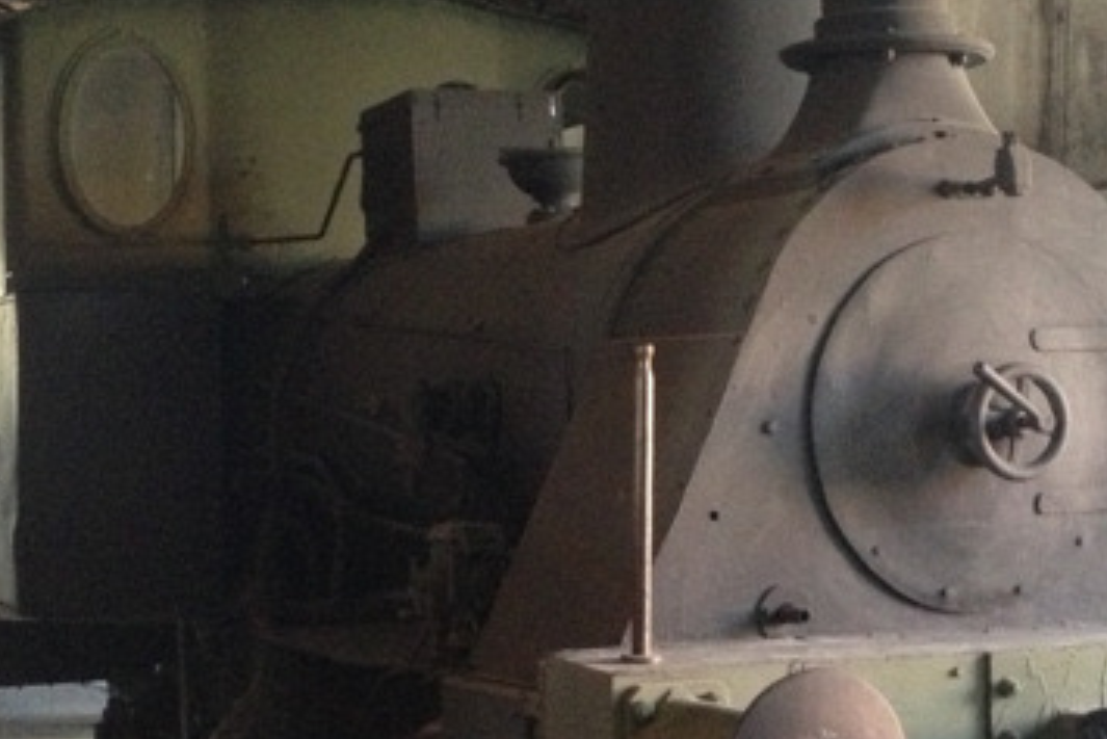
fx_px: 2522
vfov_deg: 16.7
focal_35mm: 82
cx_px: 658
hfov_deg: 24.7
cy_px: 384
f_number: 2.4
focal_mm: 4.28
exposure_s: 1/17
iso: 400
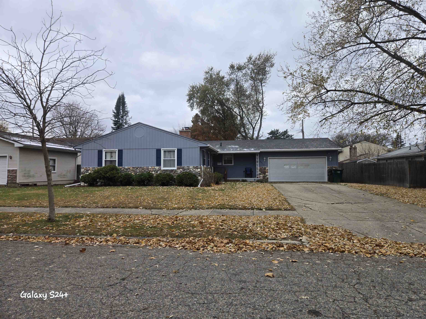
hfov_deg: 73.9
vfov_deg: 58.9
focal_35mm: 23
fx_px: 283
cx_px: 213
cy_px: 160
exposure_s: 1/394
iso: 25
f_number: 1.8
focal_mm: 5.4
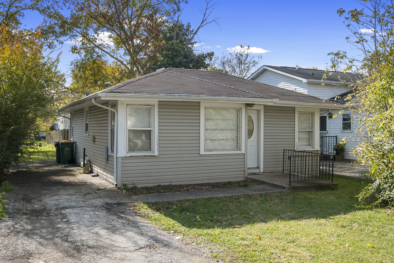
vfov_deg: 40.0
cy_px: 132
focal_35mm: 33
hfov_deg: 57.2
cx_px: 197
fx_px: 361
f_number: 8
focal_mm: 21.9
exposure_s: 1/300
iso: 320
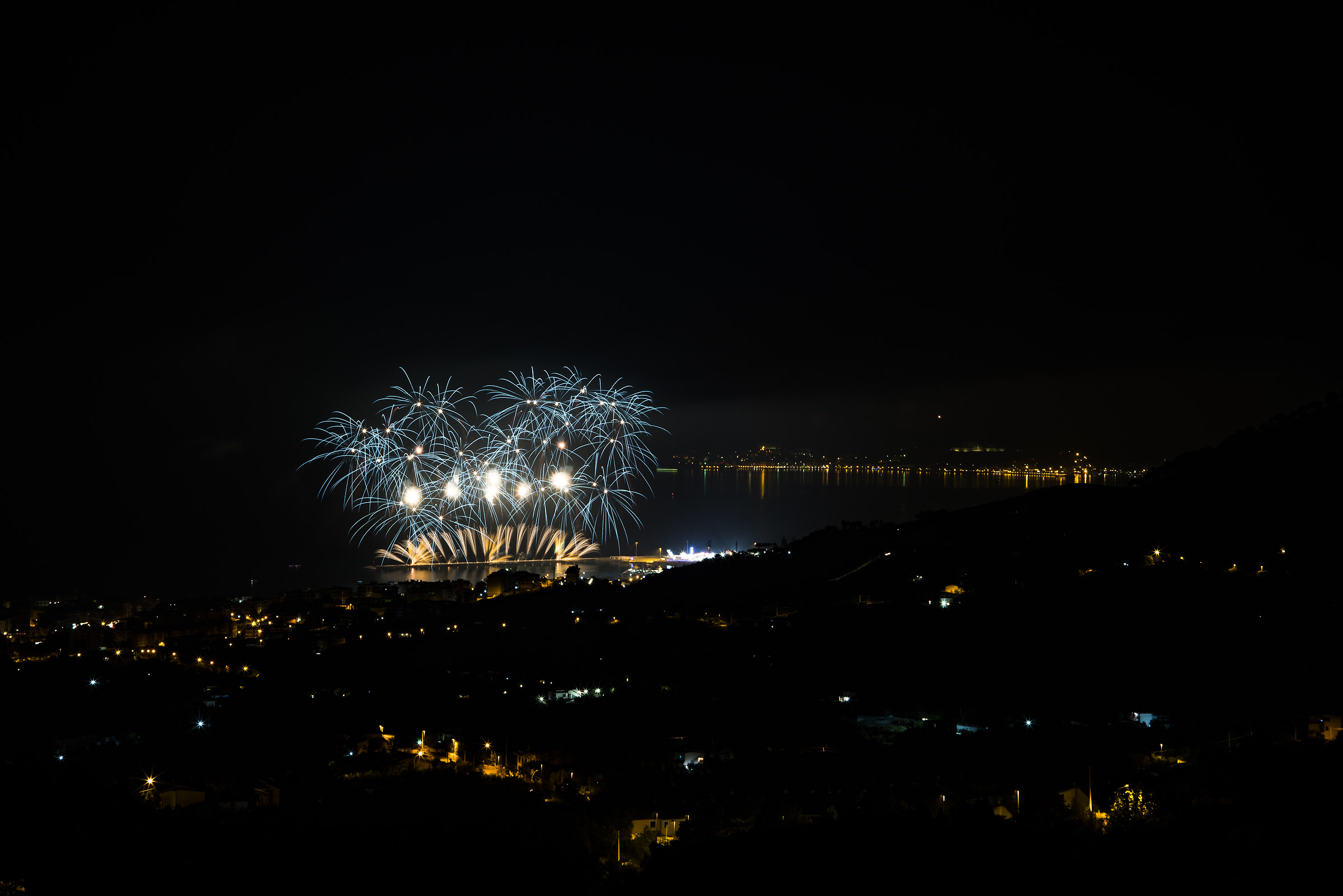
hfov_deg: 27.0
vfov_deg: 18.2
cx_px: 672
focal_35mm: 75
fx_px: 2799
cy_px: 448
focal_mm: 75
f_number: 13
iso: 100
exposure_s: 18
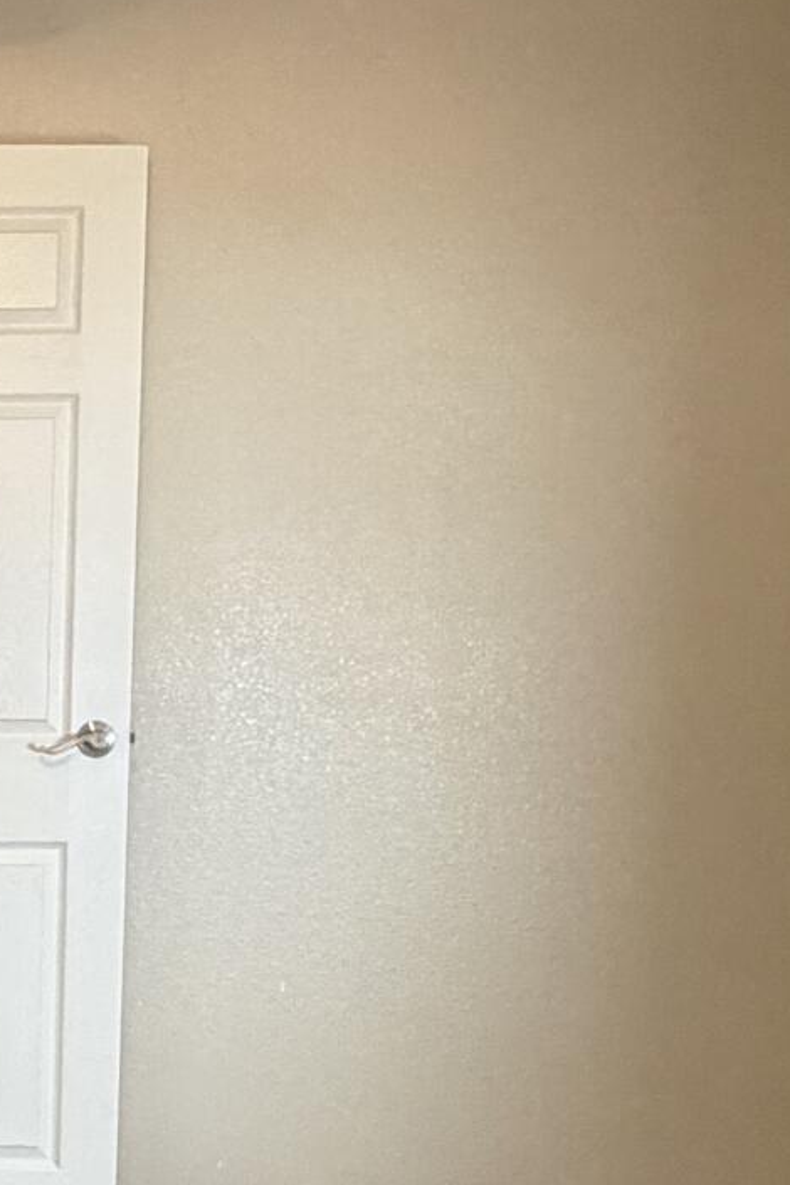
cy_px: 899
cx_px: -247
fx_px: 2041
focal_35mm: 62
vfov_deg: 31.8
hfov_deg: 20.0
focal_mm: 2.22
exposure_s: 1/60
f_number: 2.2
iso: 400
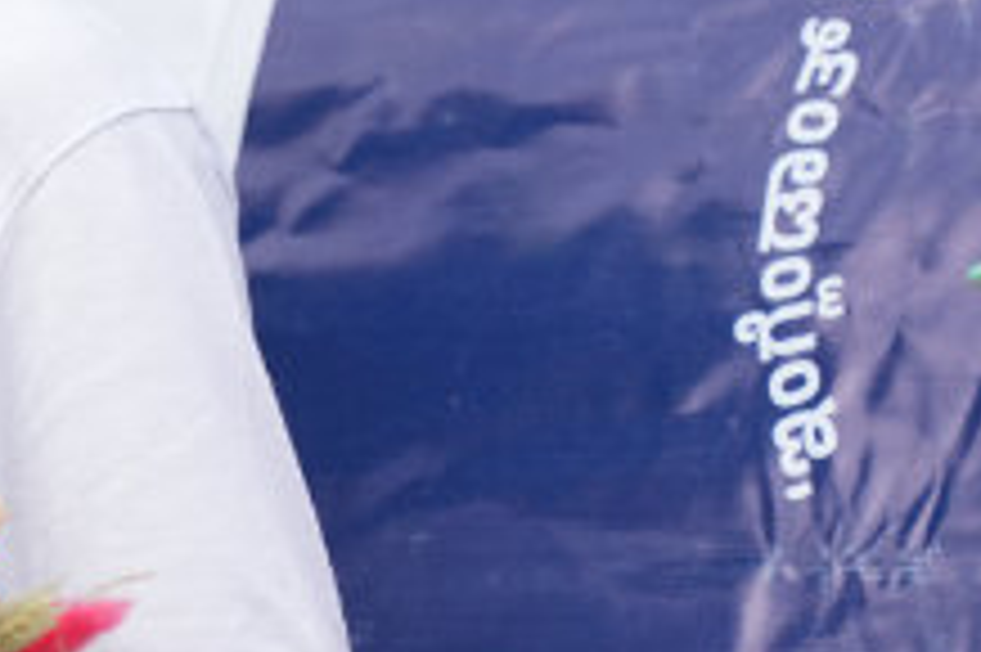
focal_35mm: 297
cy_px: 47
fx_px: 8083
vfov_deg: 4.6
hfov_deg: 6.8
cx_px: -639
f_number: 2.8
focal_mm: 63.4
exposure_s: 1/3200
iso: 250
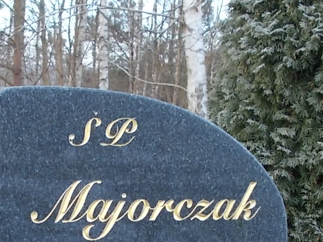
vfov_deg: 20.7
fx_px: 644
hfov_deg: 27.9
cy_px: 230
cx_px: 91
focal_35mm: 69
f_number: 3.2
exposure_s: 1/60
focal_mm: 4.6
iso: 80
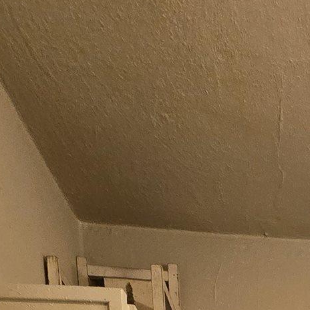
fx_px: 578
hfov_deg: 25.5
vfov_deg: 15.3
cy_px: 744
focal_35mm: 57
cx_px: 411
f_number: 2.2
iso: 125
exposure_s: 1/60
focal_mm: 2.2
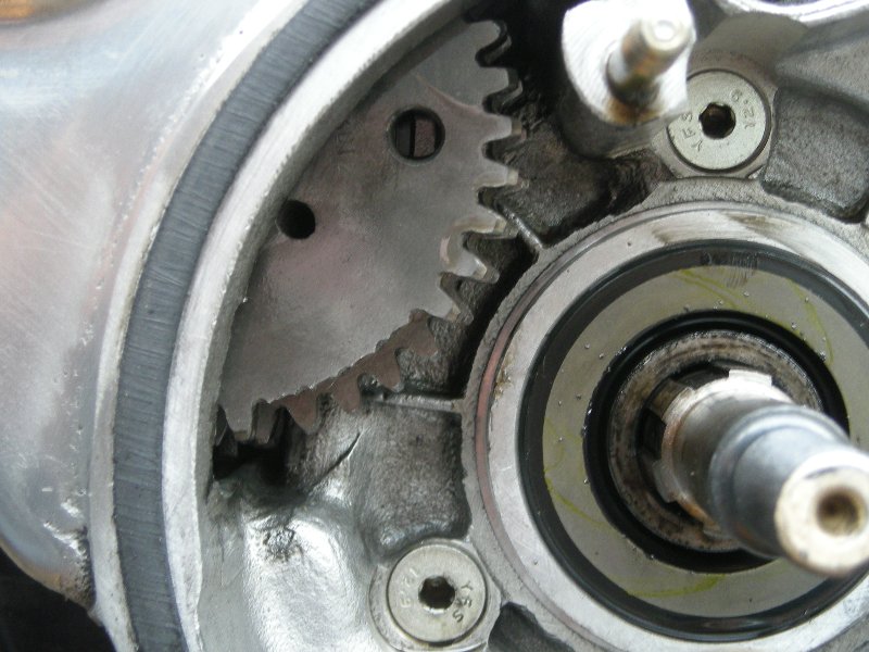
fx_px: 1908
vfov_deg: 19.4
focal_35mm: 76
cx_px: 434
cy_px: 326
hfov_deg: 25.7
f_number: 3.9
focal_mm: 12.3
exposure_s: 1/52
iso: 156
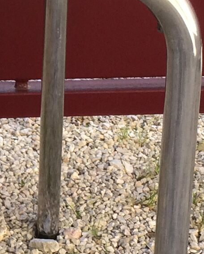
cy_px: 102
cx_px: -157
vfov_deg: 11.9
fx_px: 1223
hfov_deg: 9.1
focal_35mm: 162
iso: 32
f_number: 2.2
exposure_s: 1/348
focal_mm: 4.15
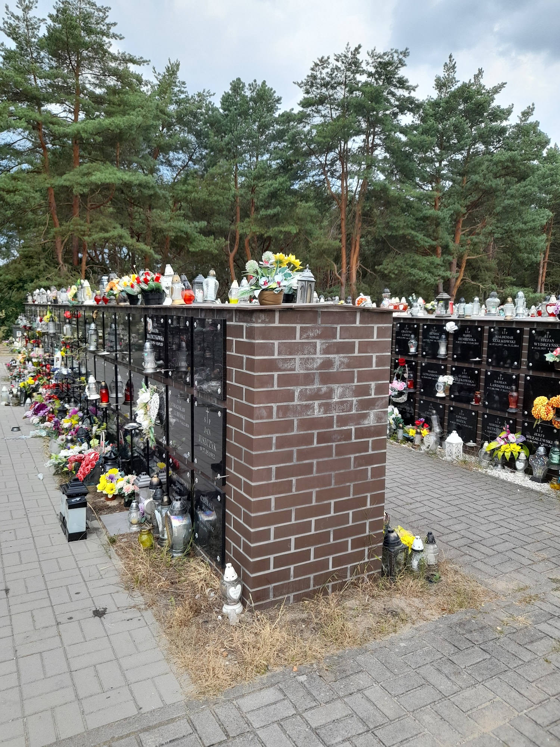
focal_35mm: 25
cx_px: 280
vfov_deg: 69.4
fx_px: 539
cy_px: 374
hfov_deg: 54.9
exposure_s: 1/100
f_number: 2
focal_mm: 4.6
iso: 32
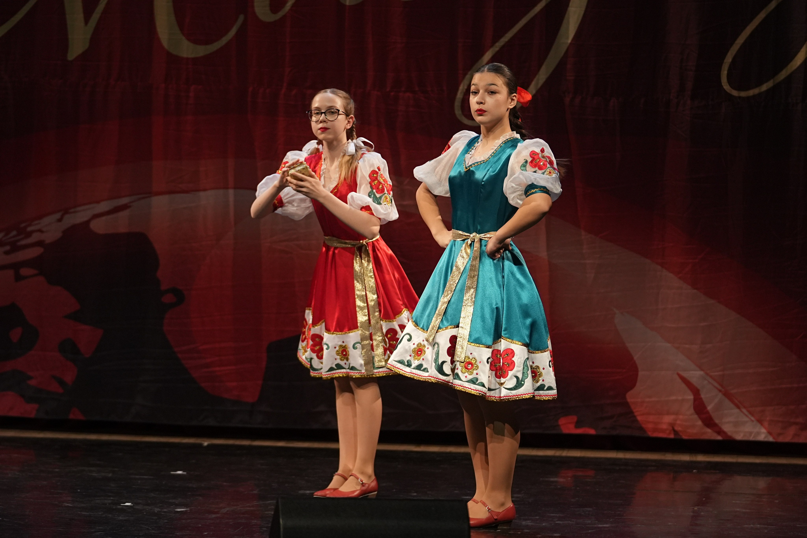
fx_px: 4707
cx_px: 404
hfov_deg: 9.8
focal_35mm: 210
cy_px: 269
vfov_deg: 6.5
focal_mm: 140
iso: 1600
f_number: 2.8
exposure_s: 1/400
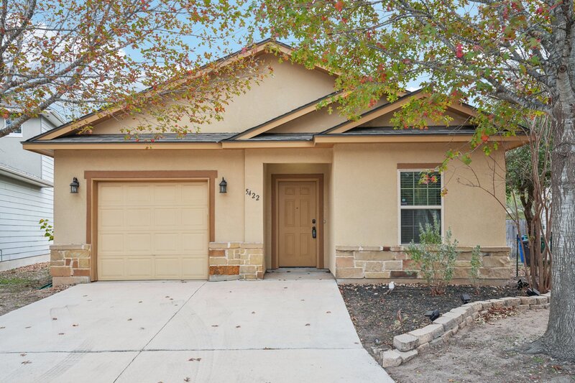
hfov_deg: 63.7
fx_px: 463
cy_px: 192
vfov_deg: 44.9
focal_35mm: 29
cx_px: 288
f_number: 8
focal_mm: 29
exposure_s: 1/45
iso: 200
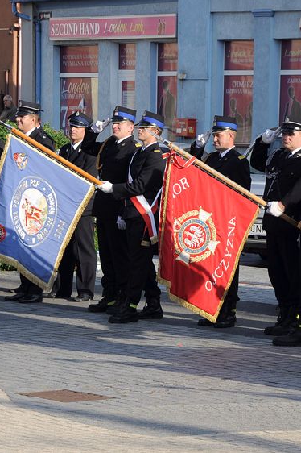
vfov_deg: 10.7
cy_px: 226
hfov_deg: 7.1
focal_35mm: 193
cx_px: 192
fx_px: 2420
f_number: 7.1
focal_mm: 85
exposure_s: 1/800
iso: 400
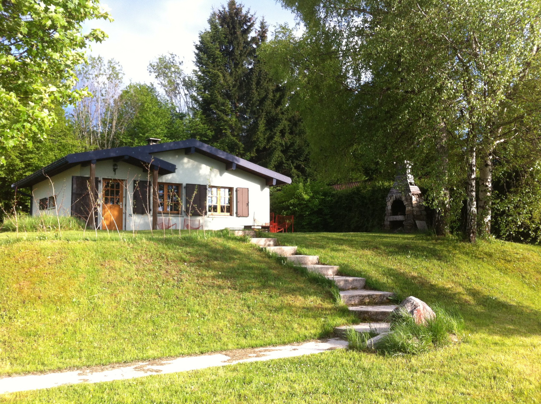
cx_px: 270
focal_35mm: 35
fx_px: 546
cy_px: 202
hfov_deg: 52.7
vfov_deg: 40.6
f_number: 2.8
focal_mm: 3.85
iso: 80
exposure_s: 1/335
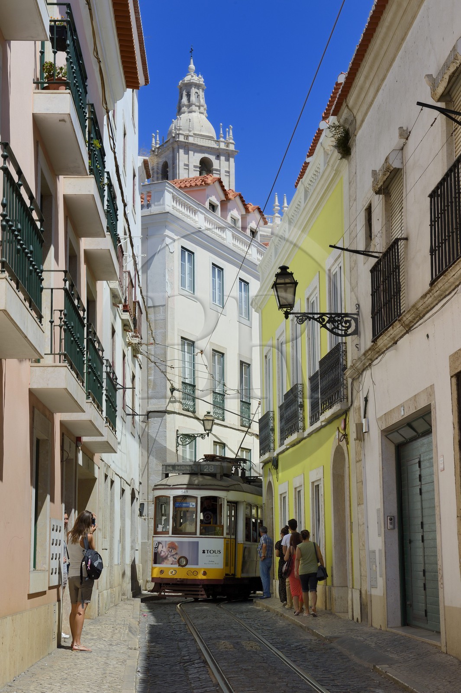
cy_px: 346
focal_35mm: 62
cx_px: 230
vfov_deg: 32.4
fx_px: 1192
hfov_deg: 21.9
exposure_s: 1/250
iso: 200
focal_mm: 62
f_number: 14
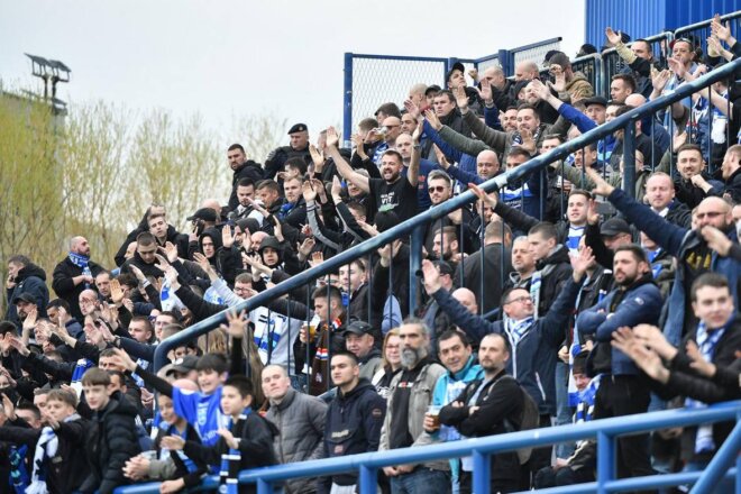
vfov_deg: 5.1
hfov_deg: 7.6
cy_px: 247
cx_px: 370
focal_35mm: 270
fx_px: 5557
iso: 1600
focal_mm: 270
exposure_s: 1/800
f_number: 5
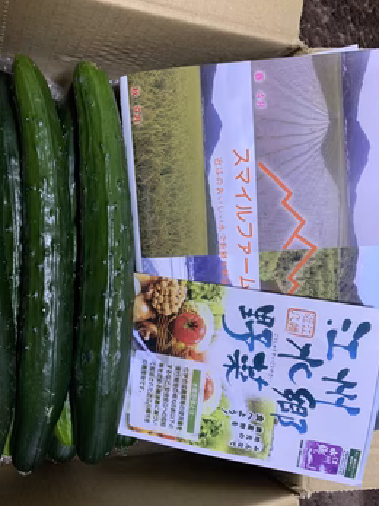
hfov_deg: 46.7
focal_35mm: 30
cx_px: 172
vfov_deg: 60.0
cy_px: 258
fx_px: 438
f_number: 1.8
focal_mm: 4.25
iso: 400
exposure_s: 1/60
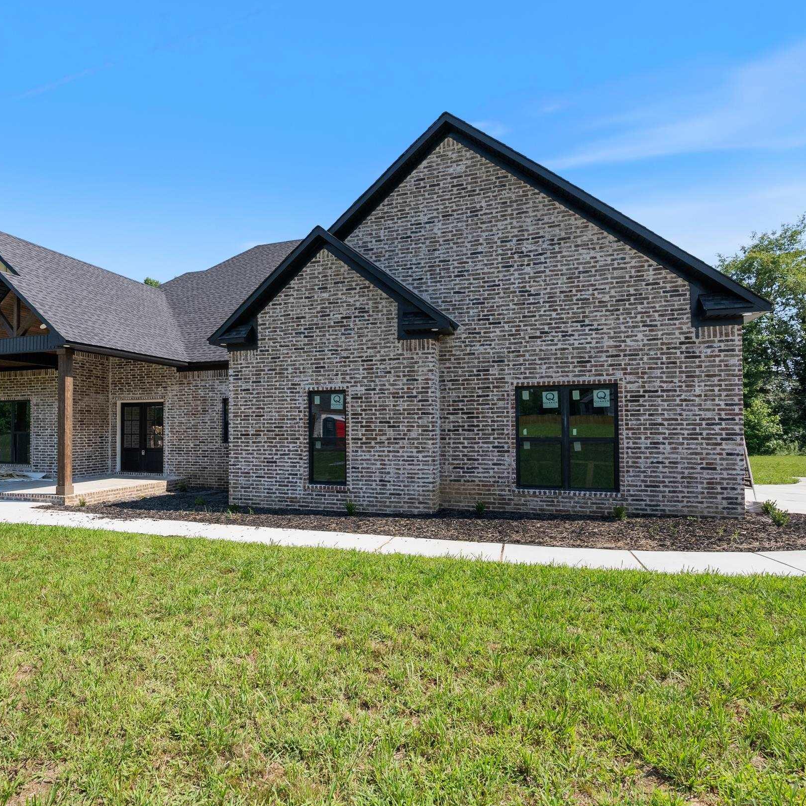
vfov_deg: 72.1
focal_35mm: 21
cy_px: 414
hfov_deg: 71.3
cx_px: 315
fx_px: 553
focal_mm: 16
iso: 640
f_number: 9
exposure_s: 1/200
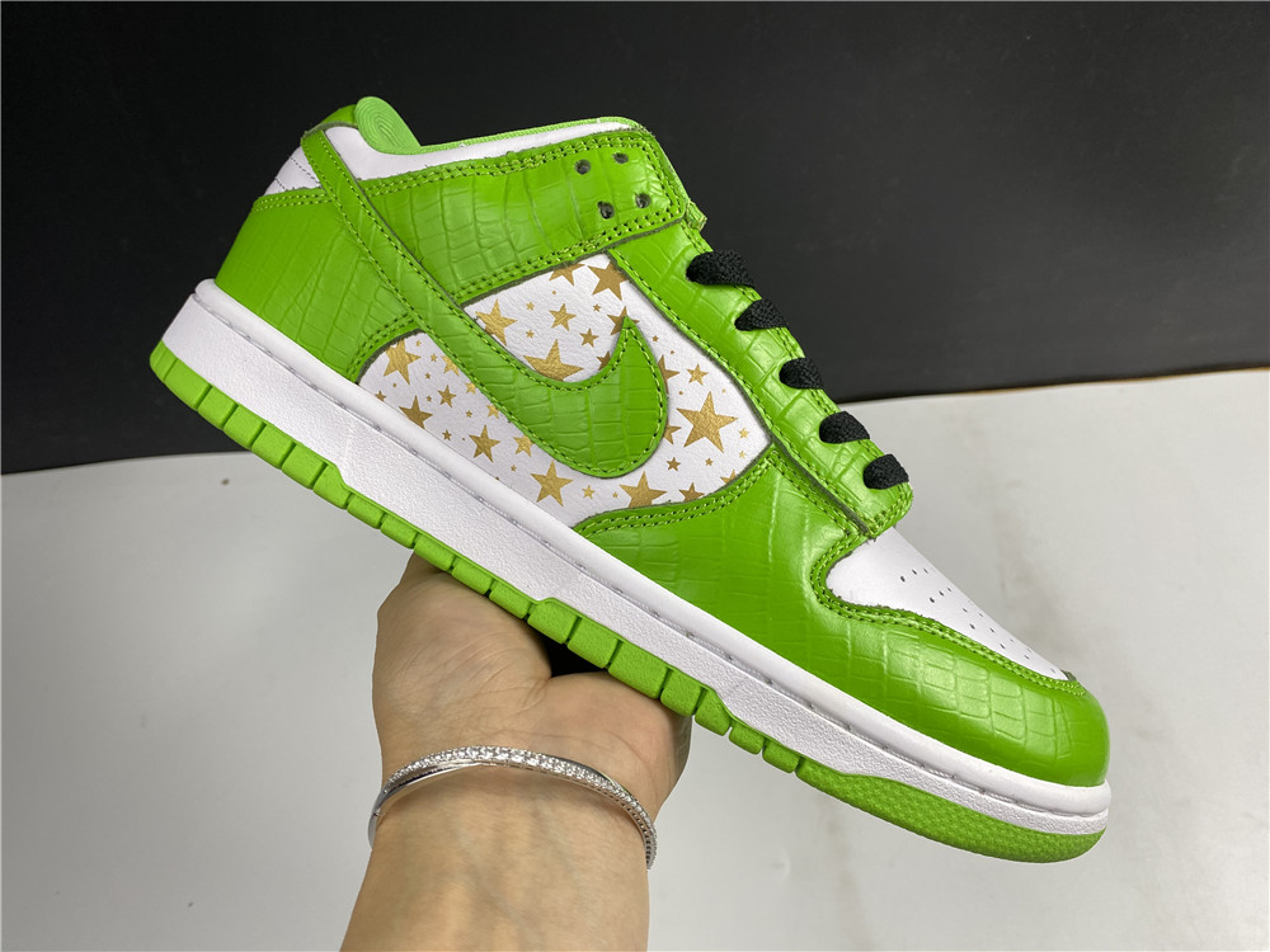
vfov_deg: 53.1
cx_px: 635
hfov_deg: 67.3
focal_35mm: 26
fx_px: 954
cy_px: 476
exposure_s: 1/100
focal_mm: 4.25
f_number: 1.8
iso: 50
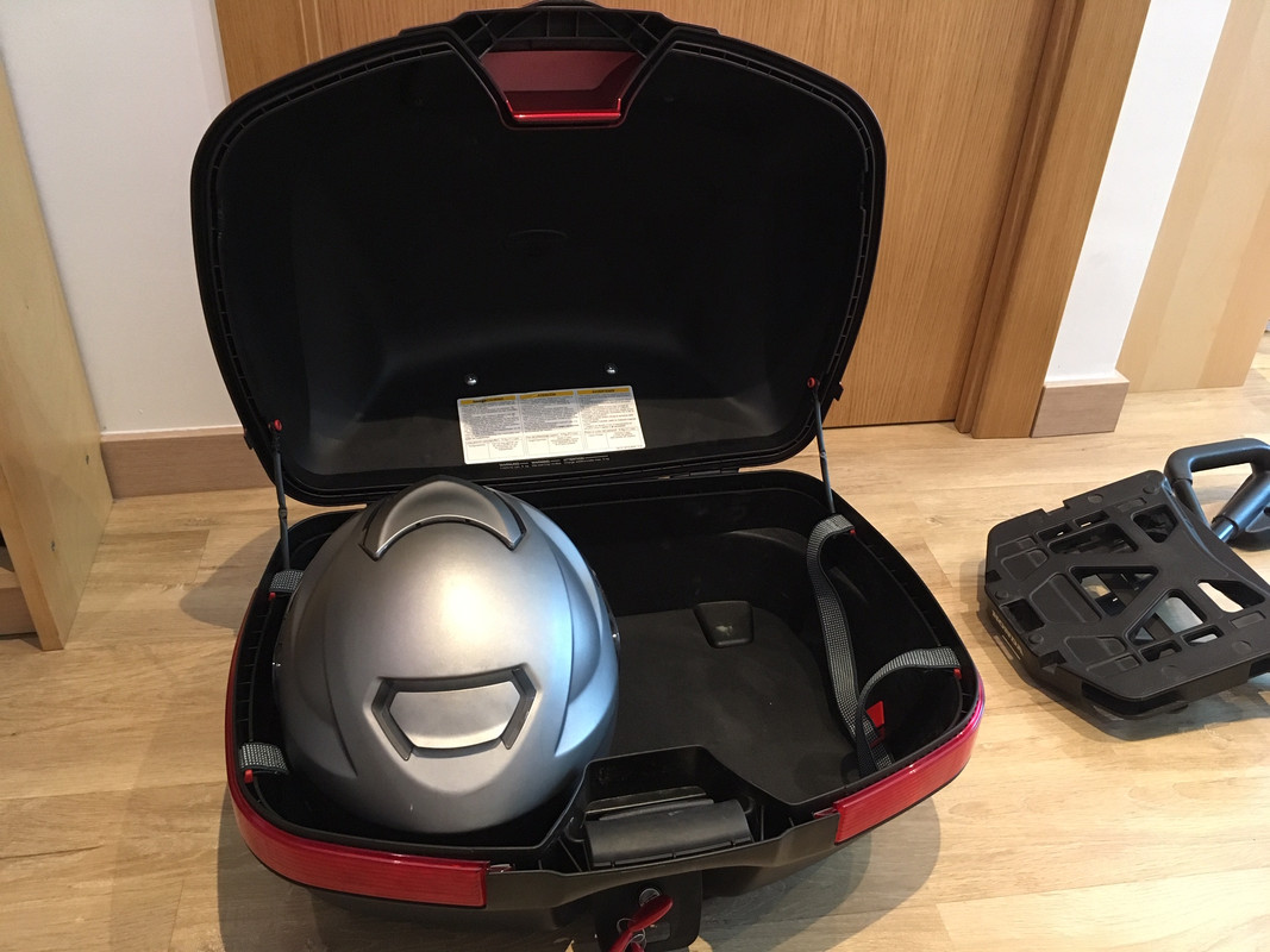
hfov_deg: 61.7
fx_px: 1064
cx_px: 635
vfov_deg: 48.2
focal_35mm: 29
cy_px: 476
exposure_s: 1/33
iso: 250
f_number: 2.2
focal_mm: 4.15
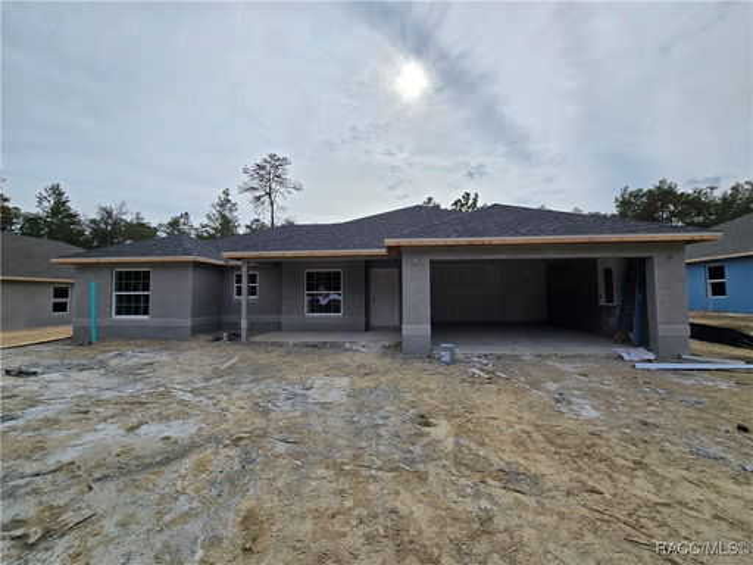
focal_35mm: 13
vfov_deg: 89.9
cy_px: 282
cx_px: 376
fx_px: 283
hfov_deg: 106.2
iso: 50
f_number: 2.2
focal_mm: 2.2
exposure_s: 1/4993
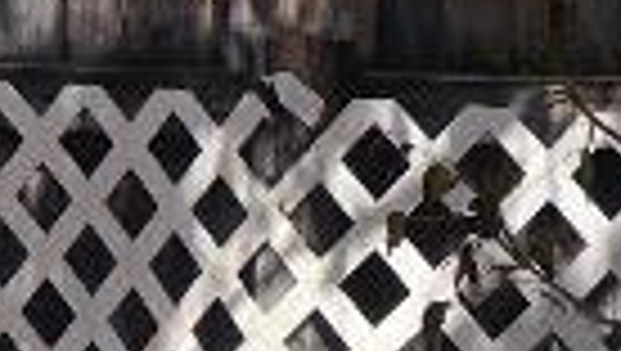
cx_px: -680
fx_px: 3858
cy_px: -99
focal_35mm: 234
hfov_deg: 8.6
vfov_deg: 5.2
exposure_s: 1/615
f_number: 2.2
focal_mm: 4.15
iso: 25
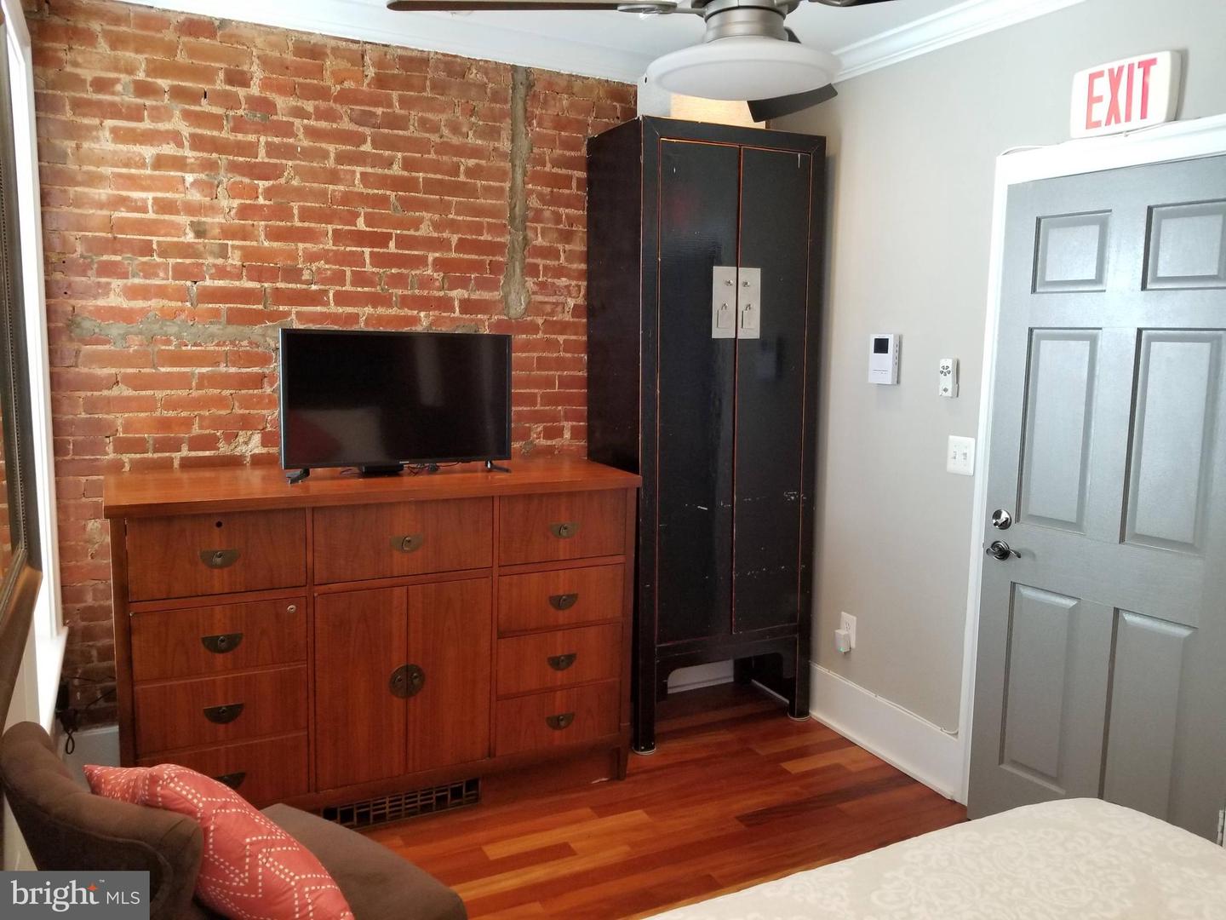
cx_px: 613
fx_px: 921
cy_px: 460
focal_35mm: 26
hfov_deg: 67.3
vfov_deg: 53.1
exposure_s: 1/60
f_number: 1.7
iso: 200
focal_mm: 4.3
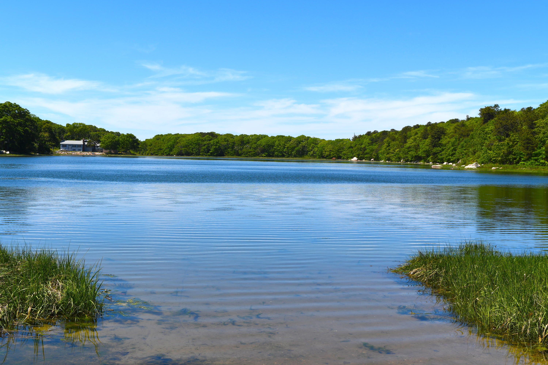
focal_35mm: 48
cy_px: 182
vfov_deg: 28.1
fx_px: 731
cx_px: 274
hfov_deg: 41.1
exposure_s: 1/400
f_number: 10
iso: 100
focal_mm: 32
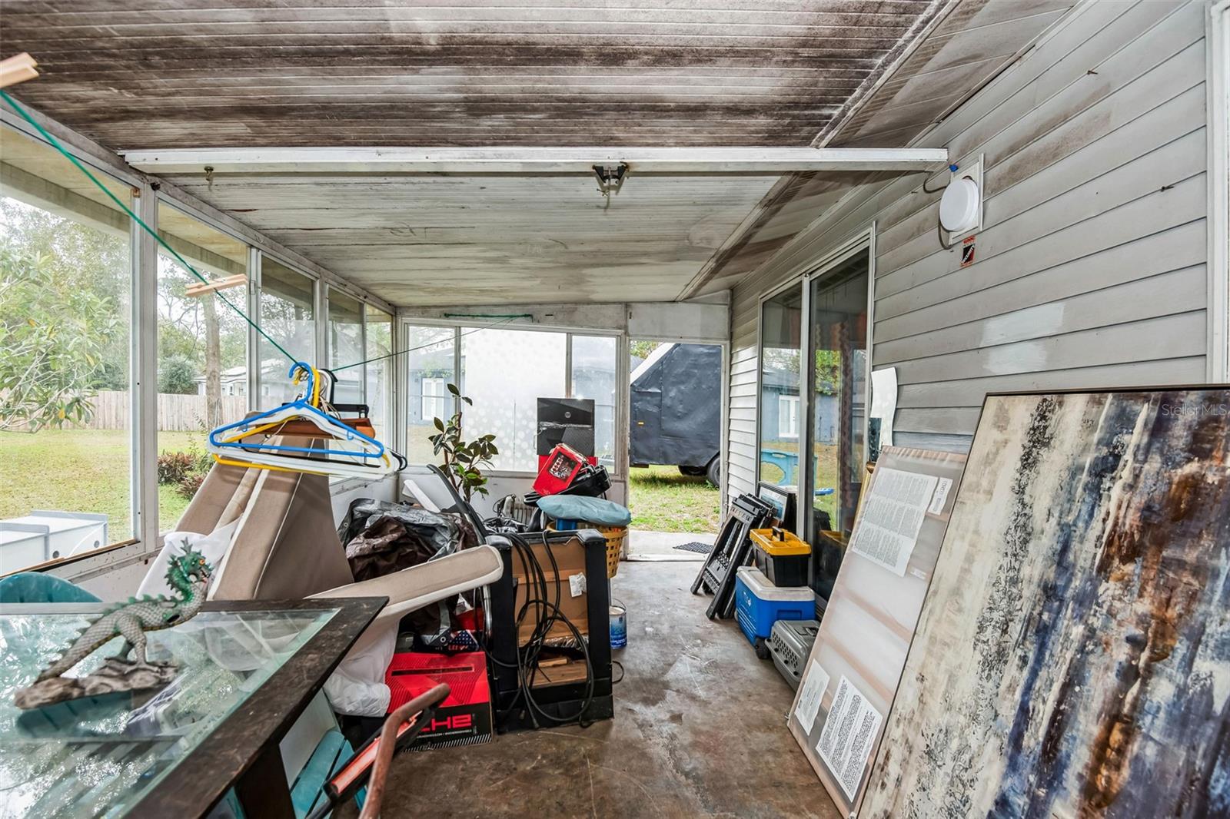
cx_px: 615
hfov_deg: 96.7
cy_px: 410
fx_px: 547
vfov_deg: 73.7
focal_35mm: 16
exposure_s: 1/125
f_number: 5.6
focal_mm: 16
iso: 200
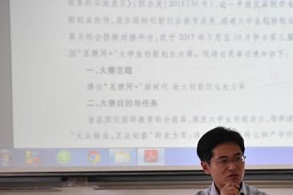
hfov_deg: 6.0
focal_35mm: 344
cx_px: 227
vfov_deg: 4.0
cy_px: 148
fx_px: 2800
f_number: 5.6
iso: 4500
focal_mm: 140
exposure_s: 1/250
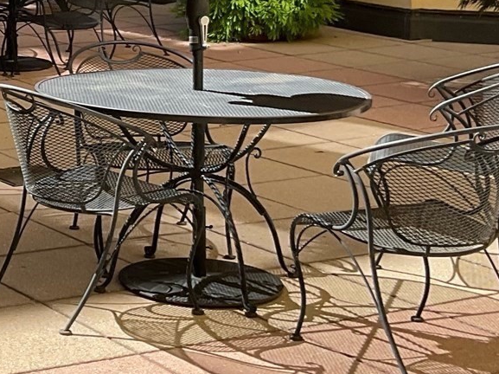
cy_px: -59
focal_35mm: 103
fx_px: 1484
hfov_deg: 17.9
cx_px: -135
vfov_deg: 14.0
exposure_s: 1/781
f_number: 1.8
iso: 16
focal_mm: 3
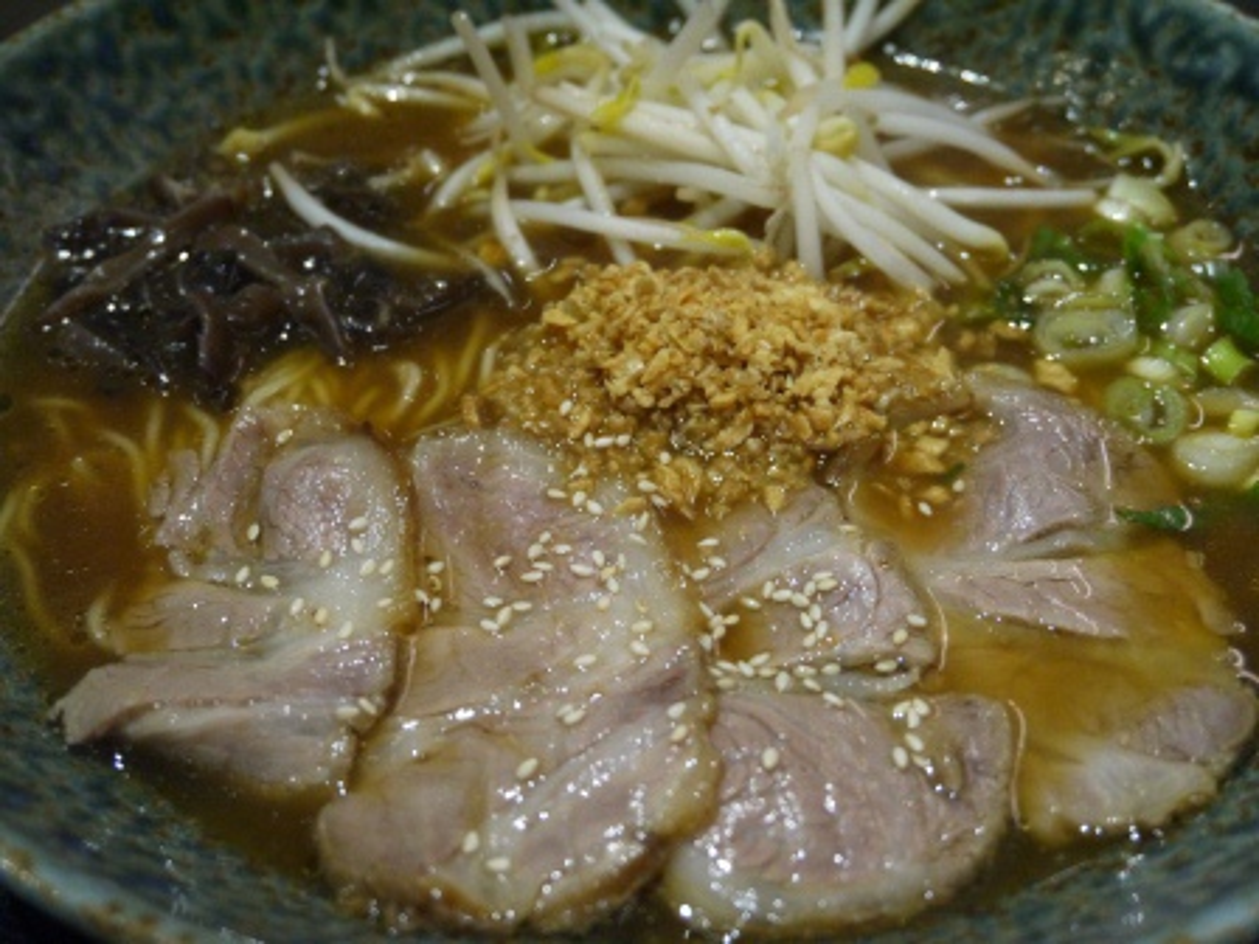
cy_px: 472
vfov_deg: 31.5
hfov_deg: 41.2
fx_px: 1673
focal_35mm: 46
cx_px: 630
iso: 1600
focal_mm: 23
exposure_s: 1/60
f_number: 4.7
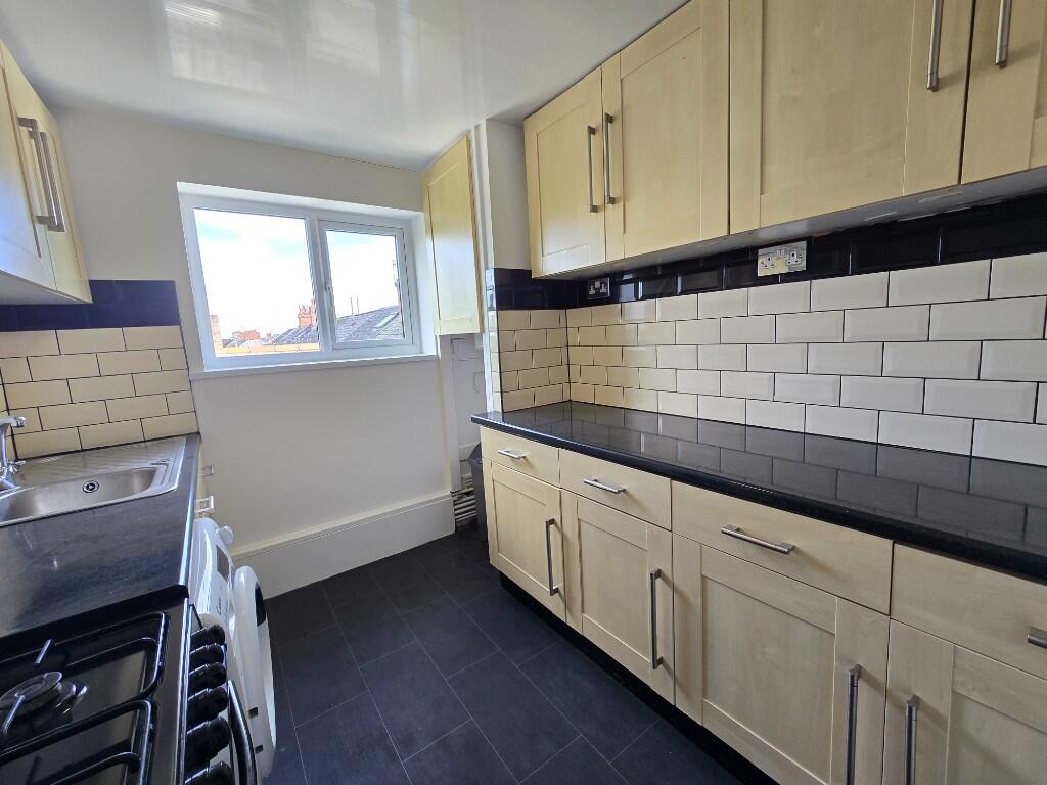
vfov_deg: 89.9
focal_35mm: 13
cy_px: 392
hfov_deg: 106.2
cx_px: 524
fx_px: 393
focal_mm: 2.2
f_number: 2.2
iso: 64
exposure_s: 1/50
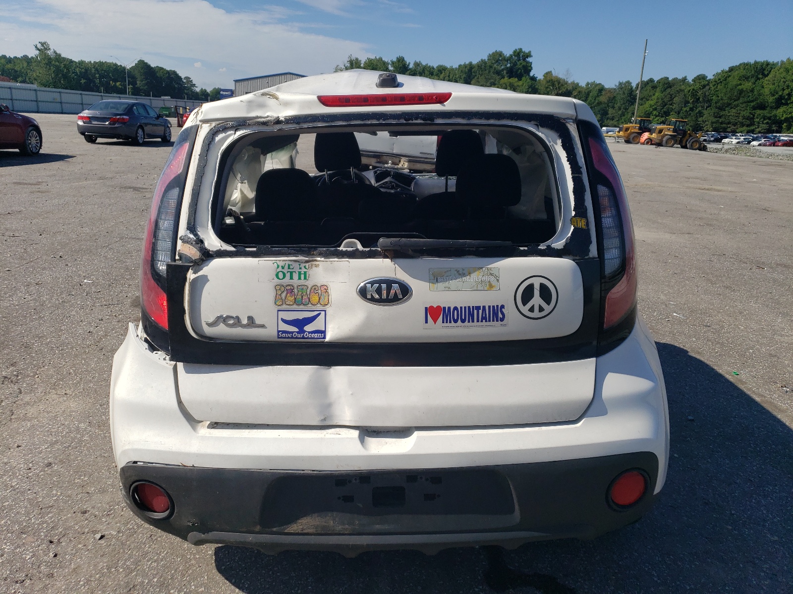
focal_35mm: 26
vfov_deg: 53.1
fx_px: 596
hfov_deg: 67.3
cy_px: 297
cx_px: 396
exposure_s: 1/5000
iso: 50
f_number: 1.5
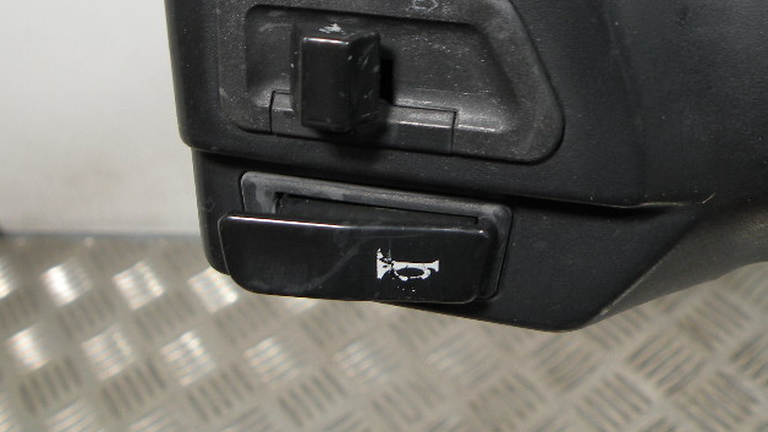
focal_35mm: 48
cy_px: -33
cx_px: 422
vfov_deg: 23.5
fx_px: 977
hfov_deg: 42.9
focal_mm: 4.7
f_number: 2.8
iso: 64
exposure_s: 1/72.8
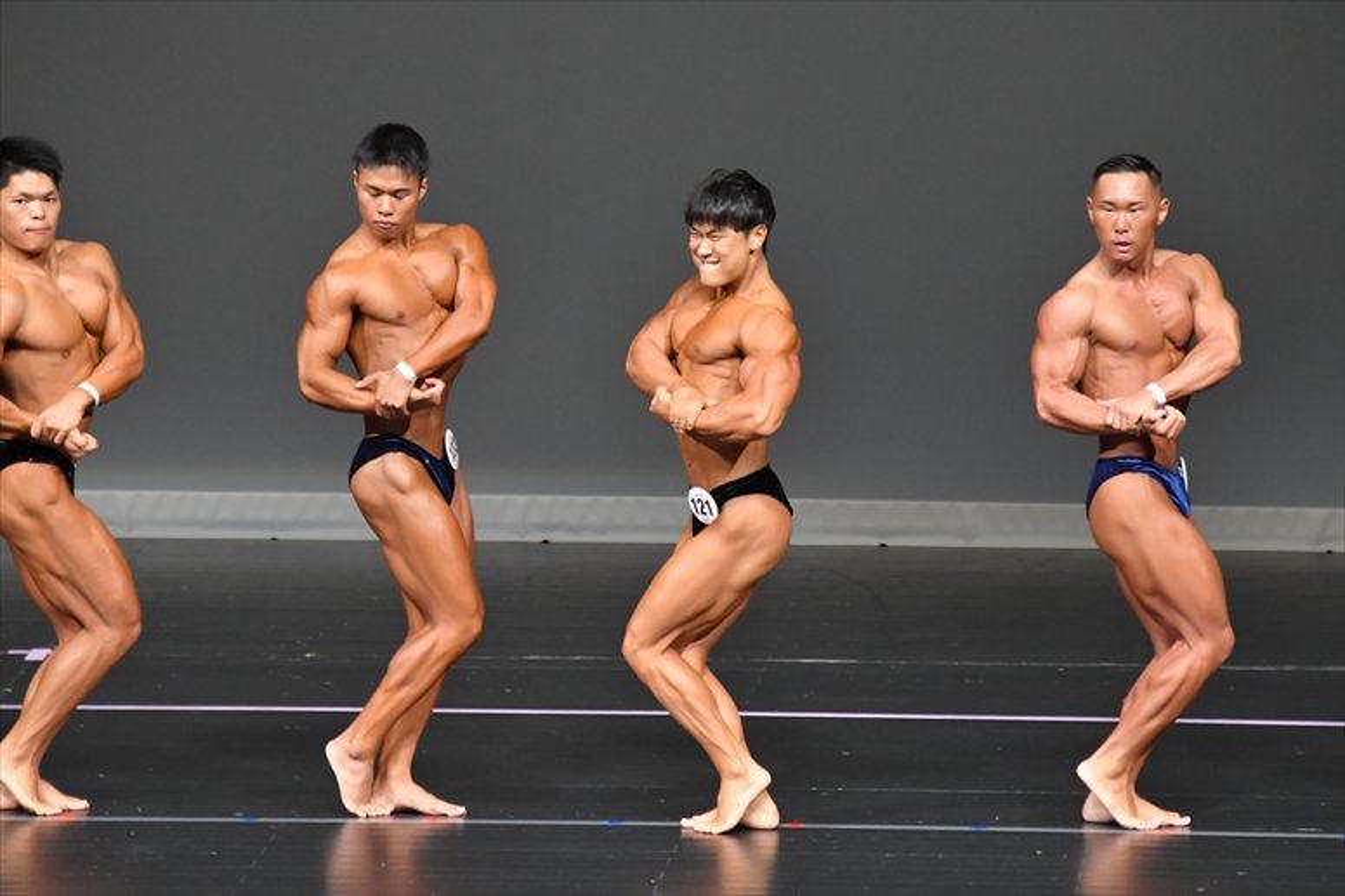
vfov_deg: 4.4
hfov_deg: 6.5
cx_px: 672
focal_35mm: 315
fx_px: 11763
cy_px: 448
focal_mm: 210
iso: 5000
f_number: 5.6
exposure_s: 1/400
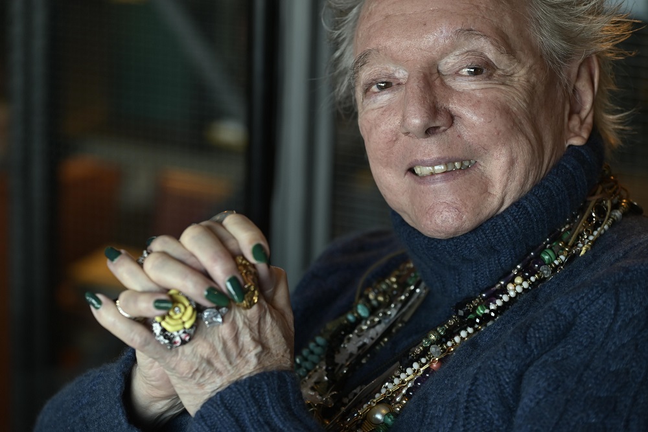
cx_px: 324
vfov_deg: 13.7
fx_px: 1800
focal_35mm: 100
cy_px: 216
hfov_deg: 20.4
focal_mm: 100
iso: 640
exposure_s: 1/125
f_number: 4
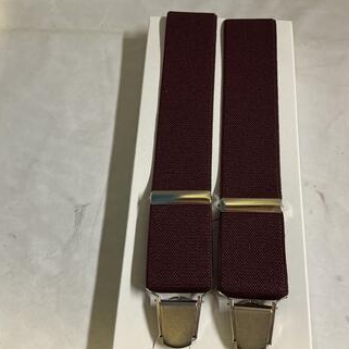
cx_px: 188
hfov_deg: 46.0
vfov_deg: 46.0
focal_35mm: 36
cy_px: 182
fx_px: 411
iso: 160
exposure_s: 1/50
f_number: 1.8
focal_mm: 3
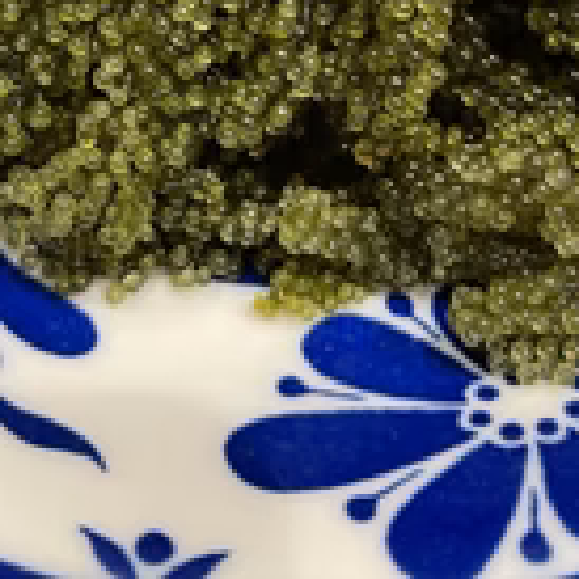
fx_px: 1268
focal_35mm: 67
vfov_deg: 23.8
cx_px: 245
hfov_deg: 25.7
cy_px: -89
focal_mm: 5.1
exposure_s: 1/50
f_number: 1.6
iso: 160
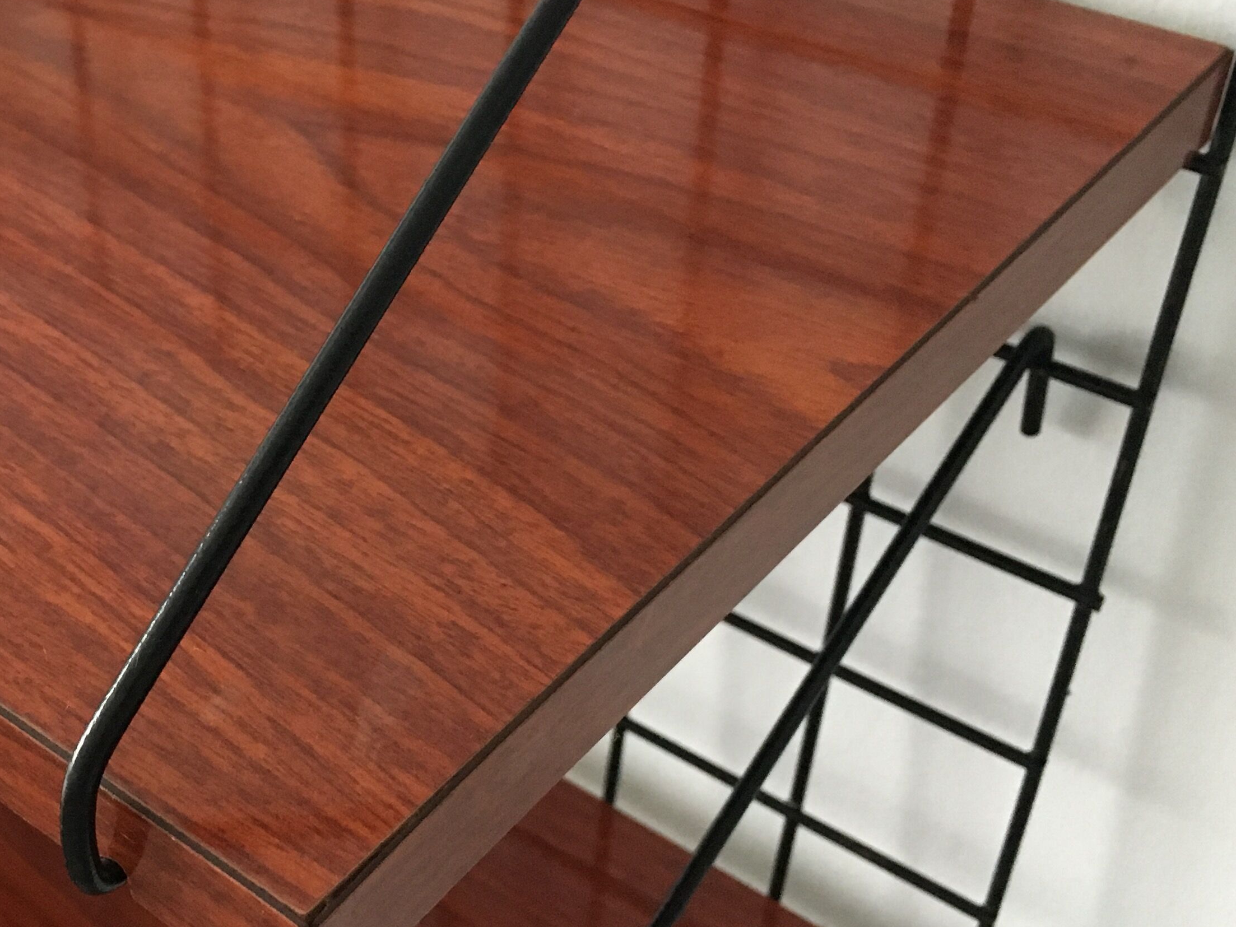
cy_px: 429
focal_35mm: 53
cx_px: 187
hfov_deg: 34.6
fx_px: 1893
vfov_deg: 27.5
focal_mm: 4.15
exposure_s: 1/25
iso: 200
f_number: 2.2
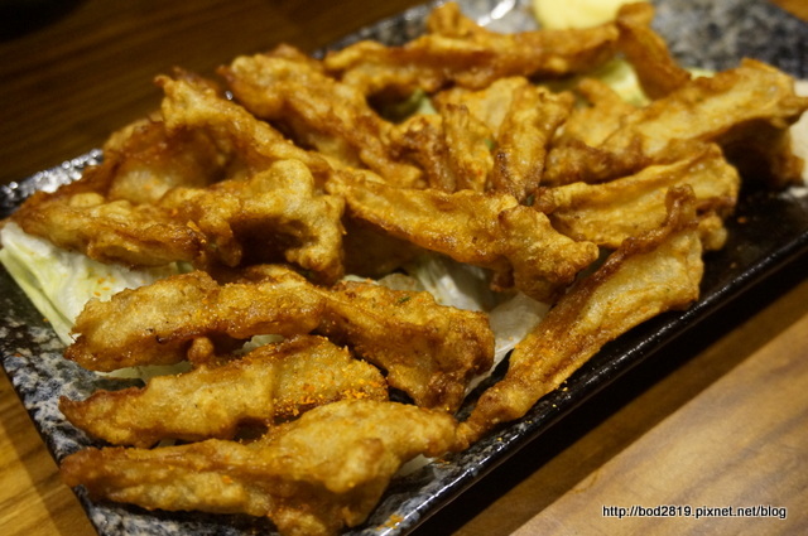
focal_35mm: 39
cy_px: 268
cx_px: 404
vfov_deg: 34.1
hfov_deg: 49.6
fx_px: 874
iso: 3200
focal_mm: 26
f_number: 4.5
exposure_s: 1/60
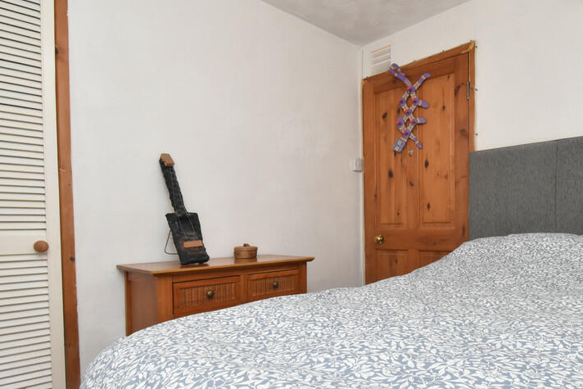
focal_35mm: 24
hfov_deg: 73.8
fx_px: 384
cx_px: 341
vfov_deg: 53.2
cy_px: 240
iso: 1600
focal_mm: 11
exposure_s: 1/60
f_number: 16
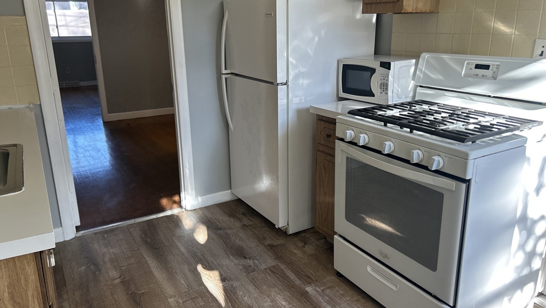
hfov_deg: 66.1
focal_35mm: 29
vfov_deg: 40.2
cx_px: 275
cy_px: 153
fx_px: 420
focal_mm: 5.7
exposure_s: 1/120
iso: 50
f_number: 1.5
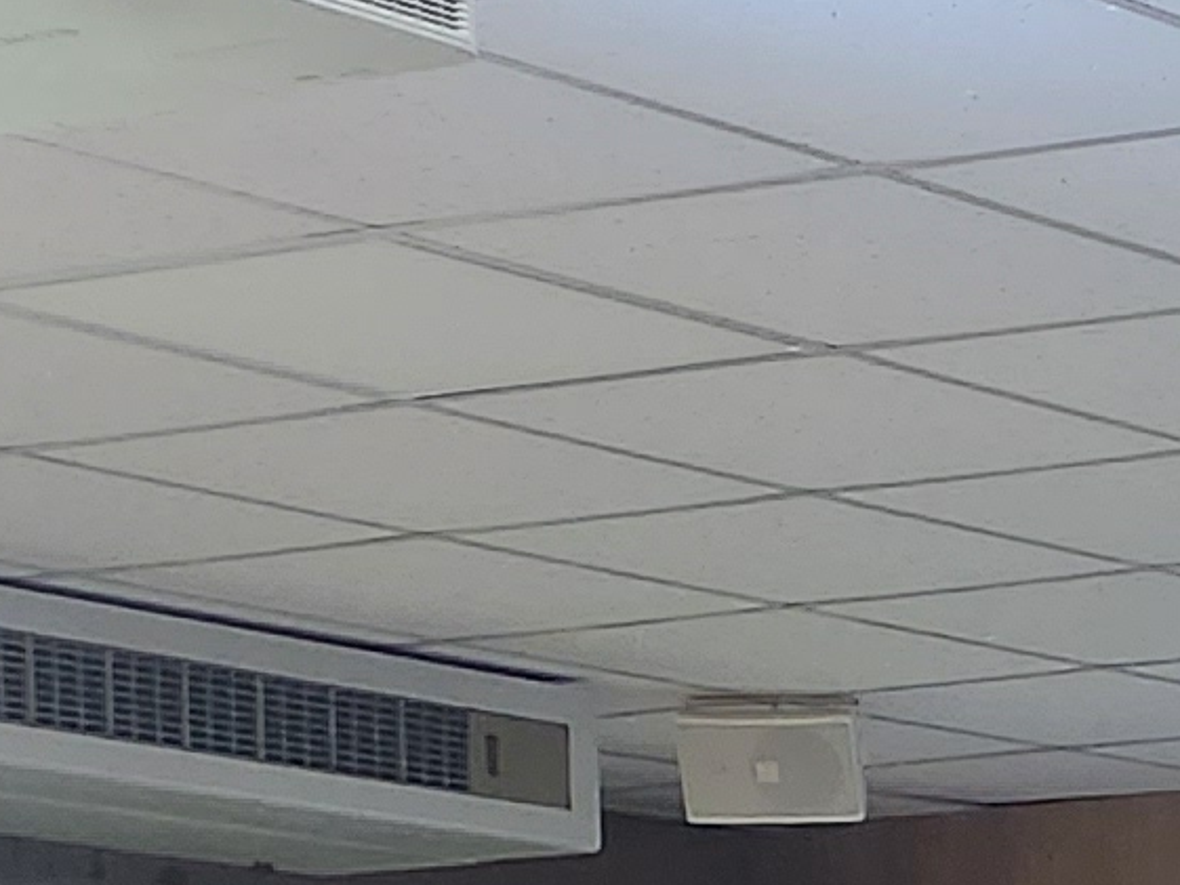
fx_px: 5830
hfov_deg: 9.9
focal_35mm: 171
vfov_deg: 8.3
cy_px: 1787
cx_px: 2966
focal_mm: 5
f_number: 1.8
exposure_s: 1/120
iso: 400
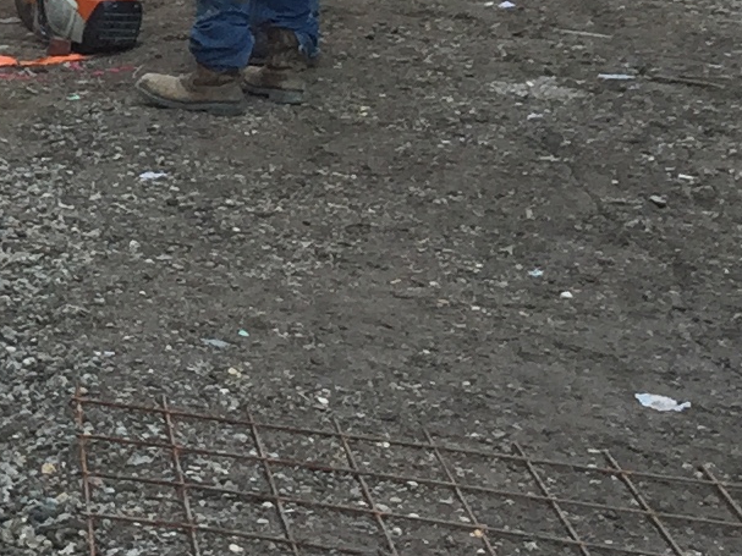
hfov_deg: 11.0
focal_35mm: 156
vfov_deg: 9.3
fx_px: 3343
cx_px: -938
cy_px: -163
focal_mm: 4.15
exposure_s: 1/120
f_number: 2.2
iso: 40
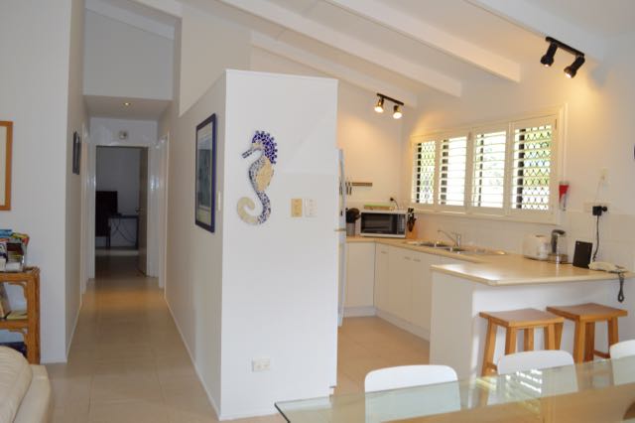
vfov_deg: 43.6
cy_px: 212
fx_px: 529
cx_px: 318
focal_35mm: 30
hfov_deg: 62.0
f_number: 4
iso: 400
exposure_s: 1/100
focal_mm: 20
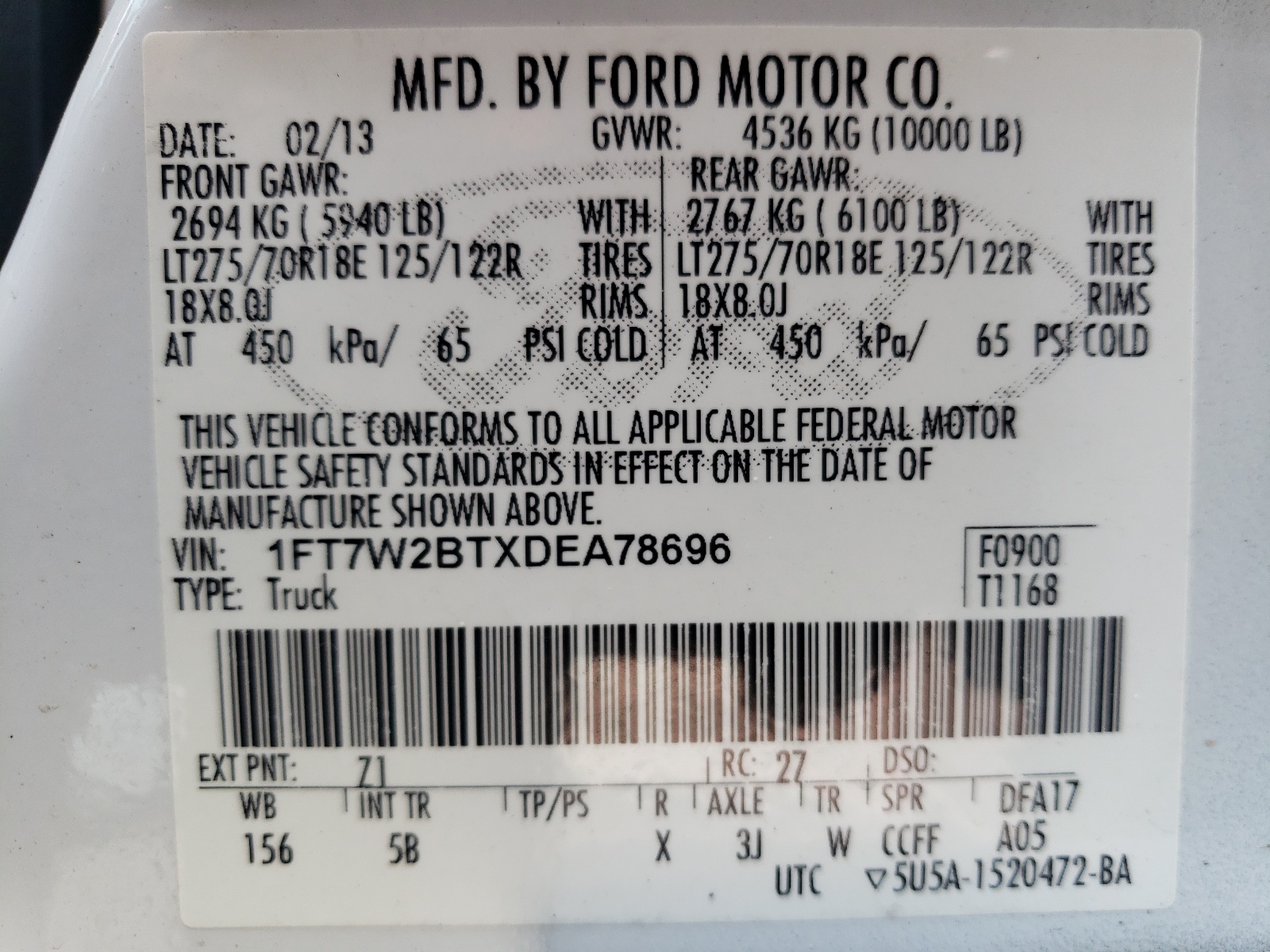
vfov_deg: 53.1
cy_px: 476
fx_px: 954
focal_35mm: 26
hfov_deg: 67.3
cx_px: 635
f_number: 1.5
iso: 50
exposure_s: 1/196
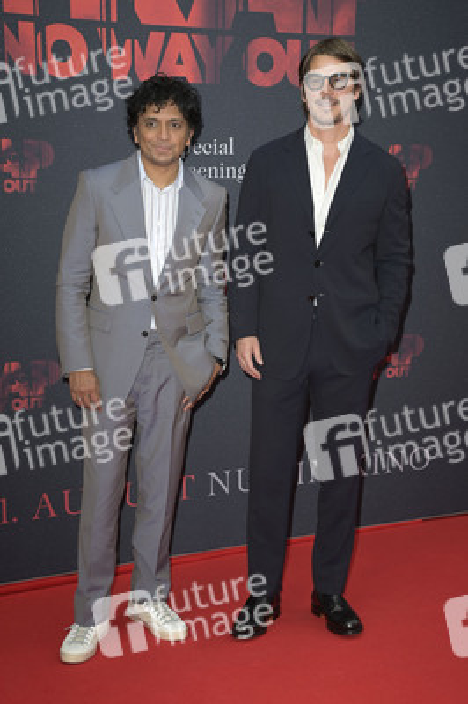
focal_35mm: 55
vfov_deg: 36.3
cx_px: 234
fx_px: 1074
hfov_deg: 24.6
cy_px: 352
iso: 400
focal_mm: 55
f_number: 7.1
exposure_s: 1/250
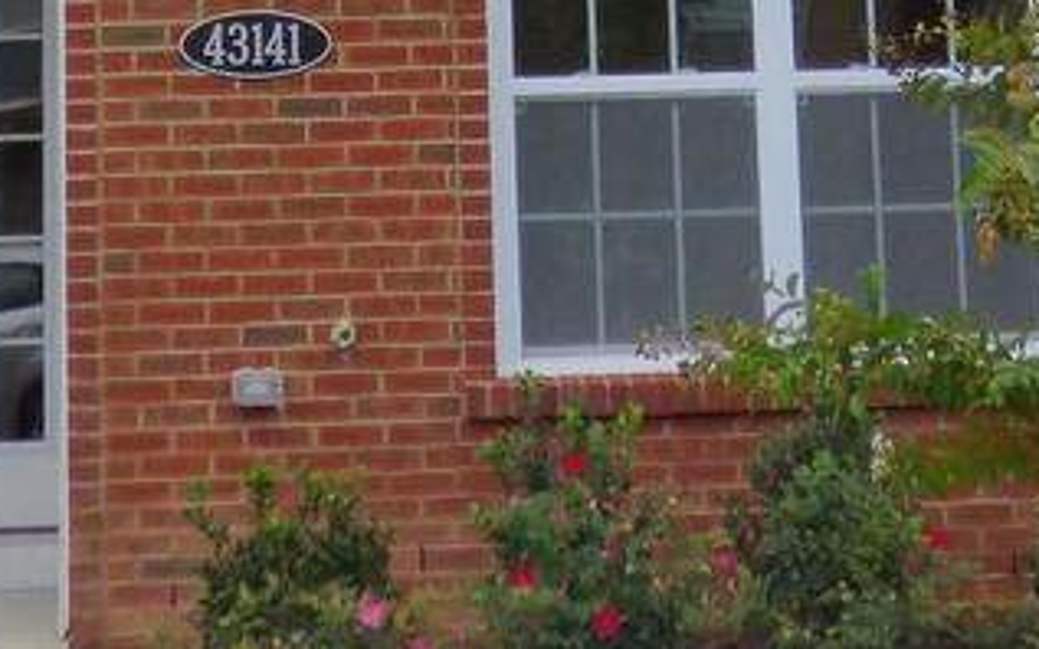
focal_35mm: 141
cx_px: 439
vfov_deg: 8.6
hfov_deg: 14.8
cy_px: -803
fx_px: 3992
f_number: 3.5
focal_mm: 6.8
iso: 200
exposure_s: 1/400
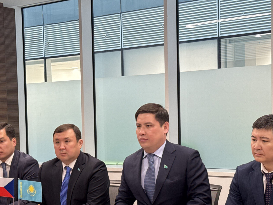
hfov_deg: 24.7
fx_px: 623
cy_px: 141
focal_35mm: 79
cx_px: 108
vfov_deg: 18.6
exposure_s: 1/50
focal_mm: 6.76
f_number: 1.78
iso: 200
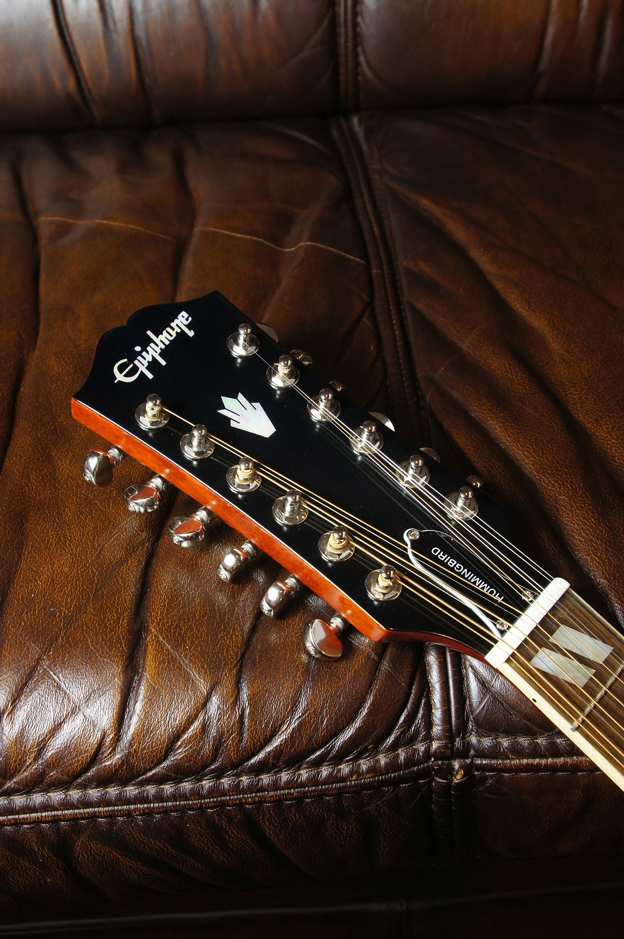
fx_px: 1173
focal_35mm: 45
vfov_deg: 43.6
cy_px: 470
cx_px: 312
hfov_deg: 29.8
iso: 400
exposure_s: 1/10
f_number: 8
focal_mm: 30
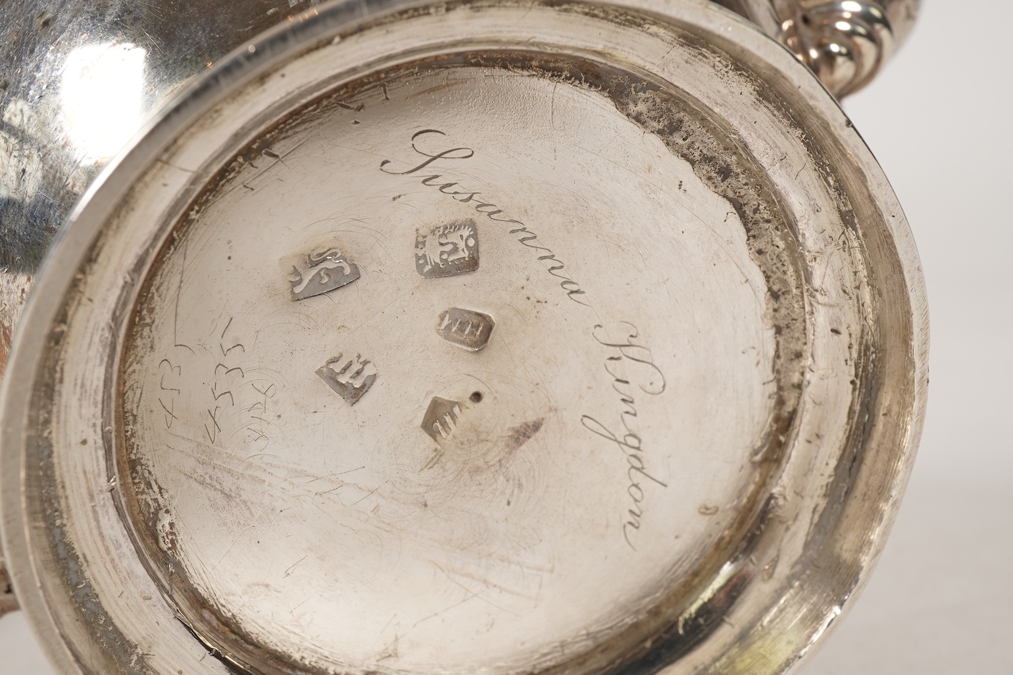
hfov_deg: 42.7
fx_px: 1294
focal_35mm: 46
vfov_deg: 29.3
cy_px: 339
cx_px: 512
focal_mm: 30
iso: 400
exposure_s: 1/125
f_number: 22
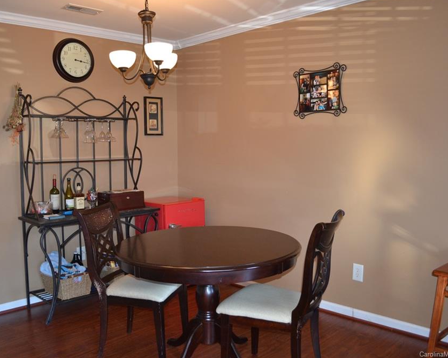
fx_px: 411
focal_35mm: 31
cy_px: 177
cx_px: 203
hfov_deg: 57.1
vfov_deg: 47.1
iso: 640
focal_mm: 18
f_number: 3.5
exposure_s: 1/60
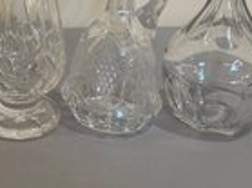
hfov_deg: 28.7
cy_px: 1
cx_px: 8
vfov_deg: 22.1
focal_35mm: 64
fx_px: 466
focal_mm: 5.7
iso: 100
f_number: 1.5
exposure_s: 1/60
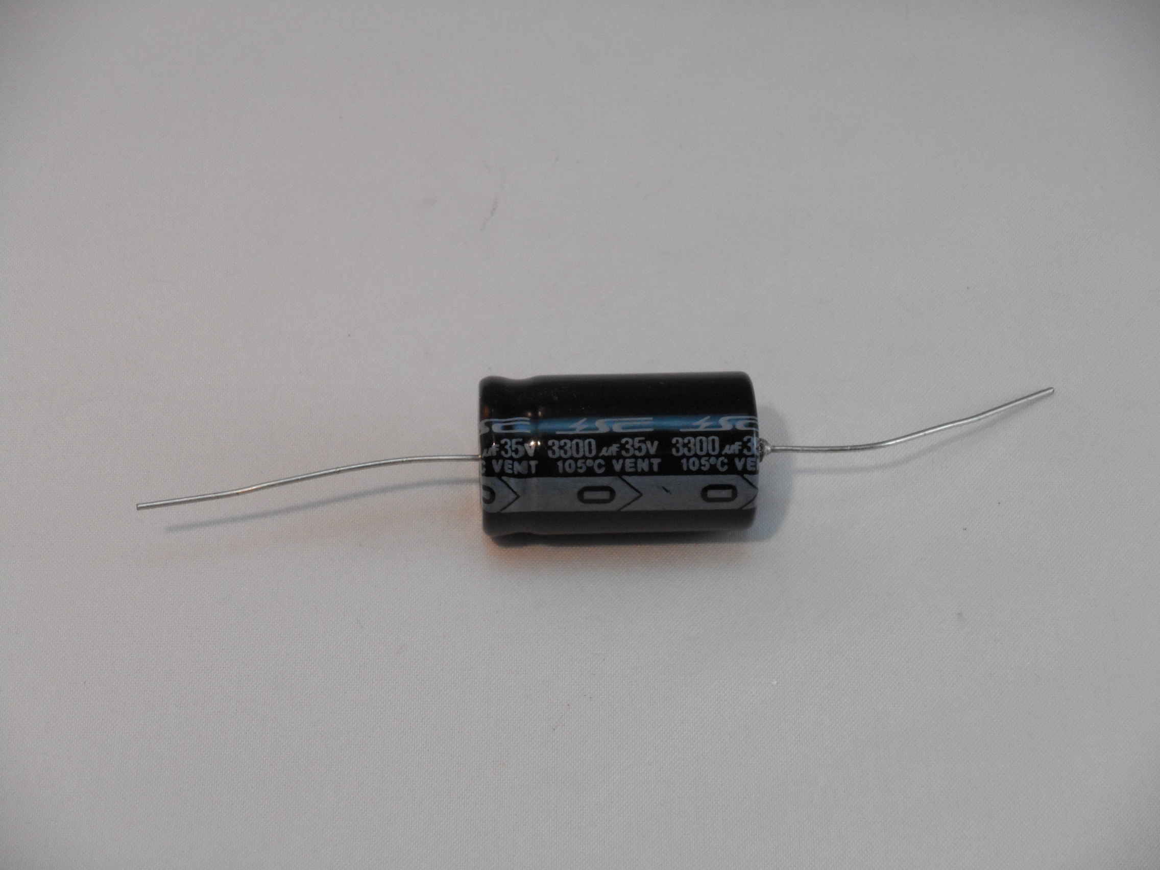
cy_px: 435
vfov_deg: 14.5
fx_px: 3418
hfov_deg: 19.3
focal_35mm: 102
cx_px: 580
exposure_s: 1/60
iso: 280
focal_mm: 18.2
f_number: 5.8
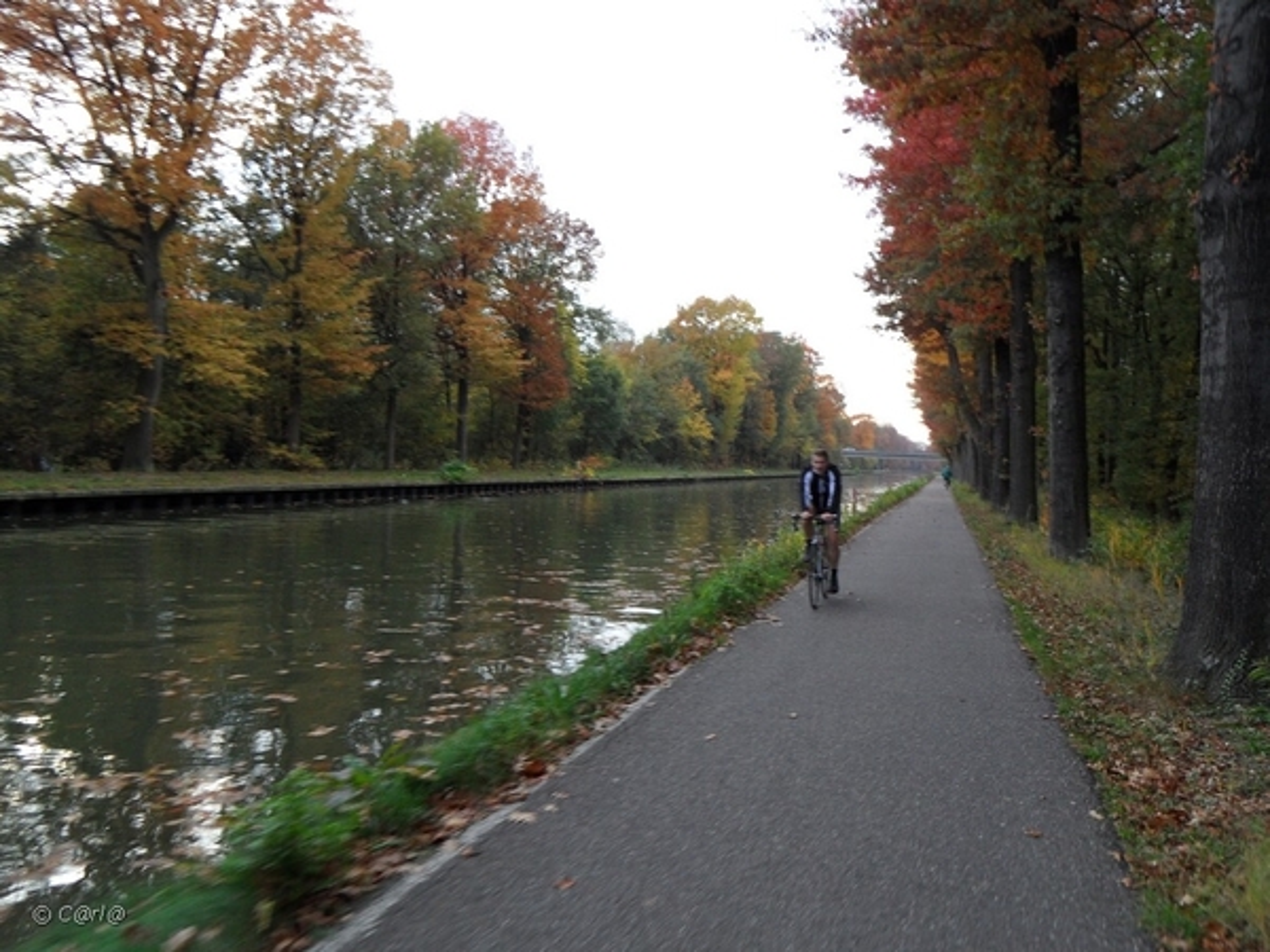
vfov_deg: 49.7
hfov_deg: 63.4
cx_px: 635
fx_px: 1027
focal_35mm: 28
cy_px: 476
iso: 100
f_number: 3.4
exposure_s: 1/90
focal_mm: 4.6
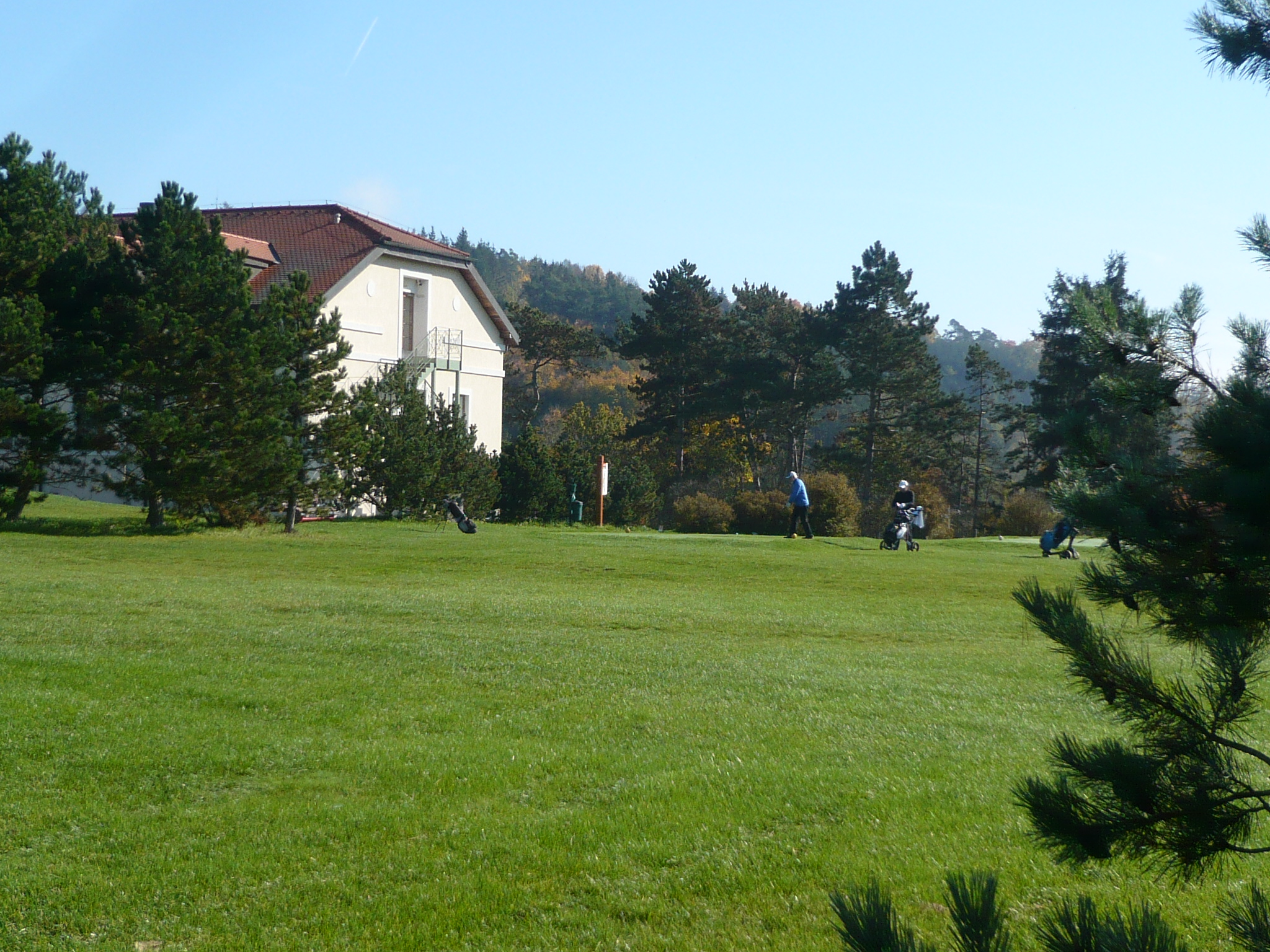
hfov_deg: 32.2
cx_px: 635
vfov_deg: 24.4
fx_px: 2201
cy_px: 476
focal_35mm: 60
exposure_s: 1/800
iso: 100
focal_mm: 6.6
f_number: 3.3
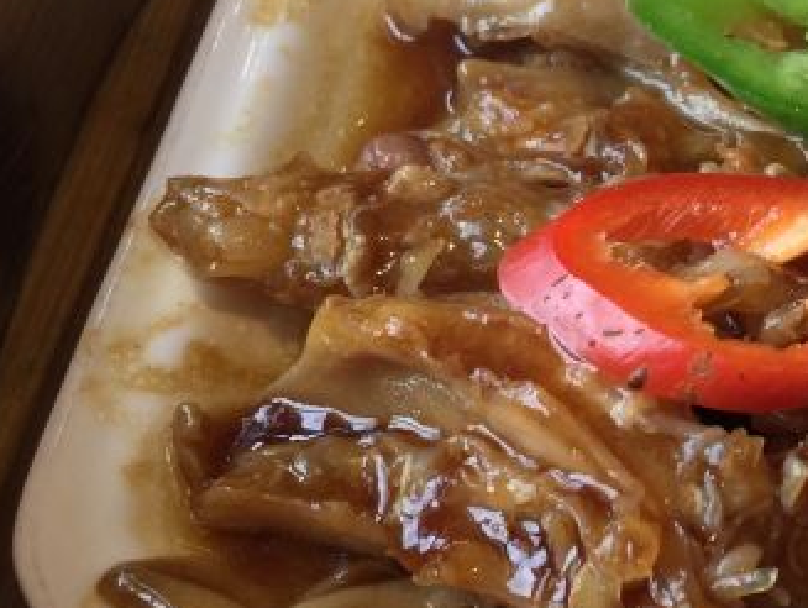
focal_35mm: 62
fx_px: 1449
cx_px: 699
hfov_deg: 30.1
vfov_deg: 23.7
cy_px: 266
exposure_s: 1/33
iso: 32
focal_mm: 4.15
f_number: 2.2
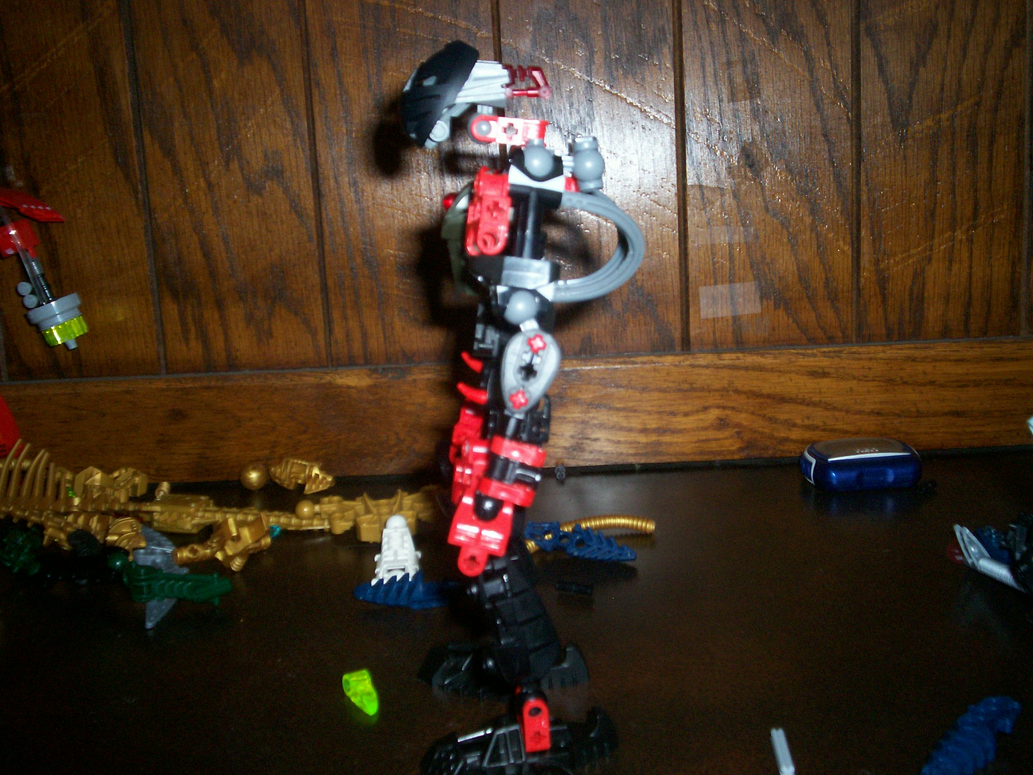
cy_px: 388
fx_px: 1074
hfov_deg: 51.4
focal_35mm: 36
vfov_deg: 39.7
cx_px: 516
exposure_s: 1/64
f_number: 4.5
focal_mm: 5.9
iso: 140
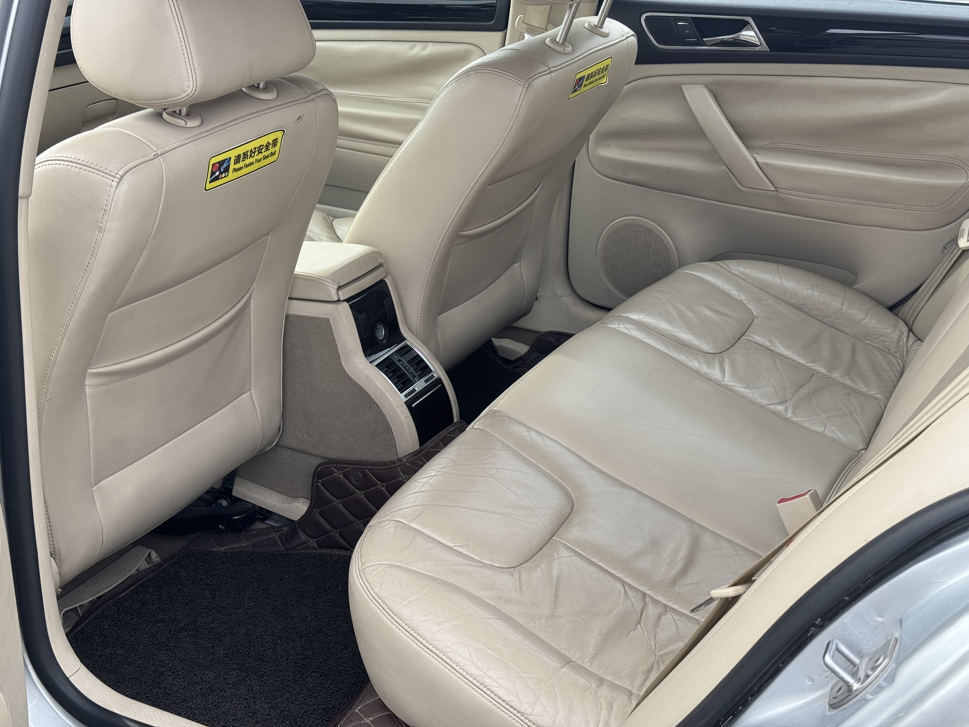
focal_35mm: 48
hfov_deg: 39.7
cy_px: 364
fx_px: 1344
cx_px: 484
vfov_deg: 30.3
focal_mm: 6.76
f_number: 1.78
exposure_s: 1/627
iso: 64
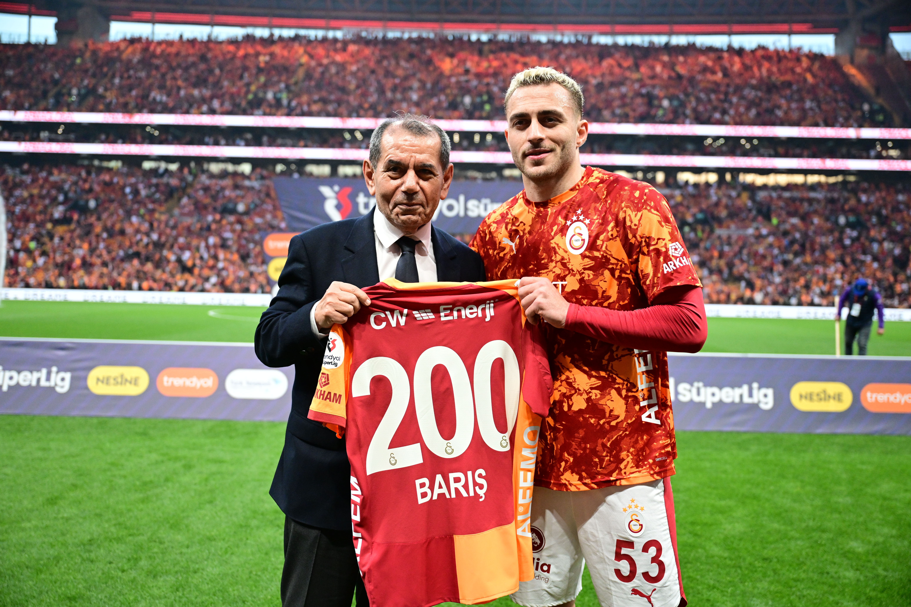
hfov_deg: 54.4
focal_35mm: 35
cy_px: 304
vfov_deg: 37.9
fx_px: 886
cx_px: 456
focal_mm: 35
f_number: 2.8
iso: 3200
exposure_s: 1/1600
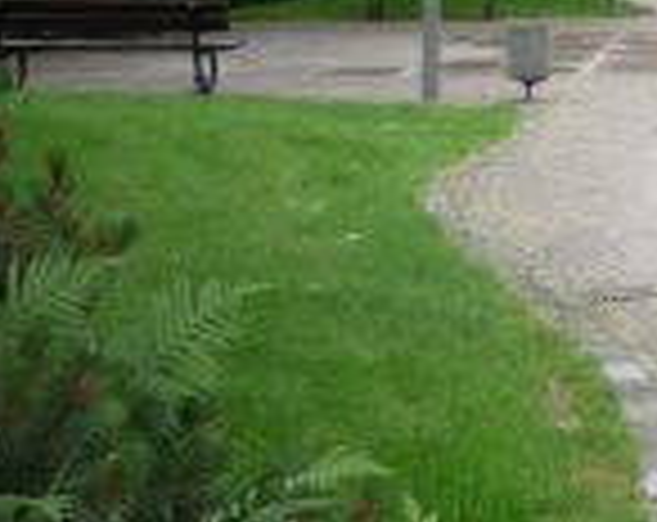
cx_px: 1058
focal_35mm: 103
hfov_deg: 16.6
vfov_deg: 13.9
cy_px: -274
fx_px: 1997
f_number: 4
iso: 100
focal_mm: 5.2
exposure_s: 1/160
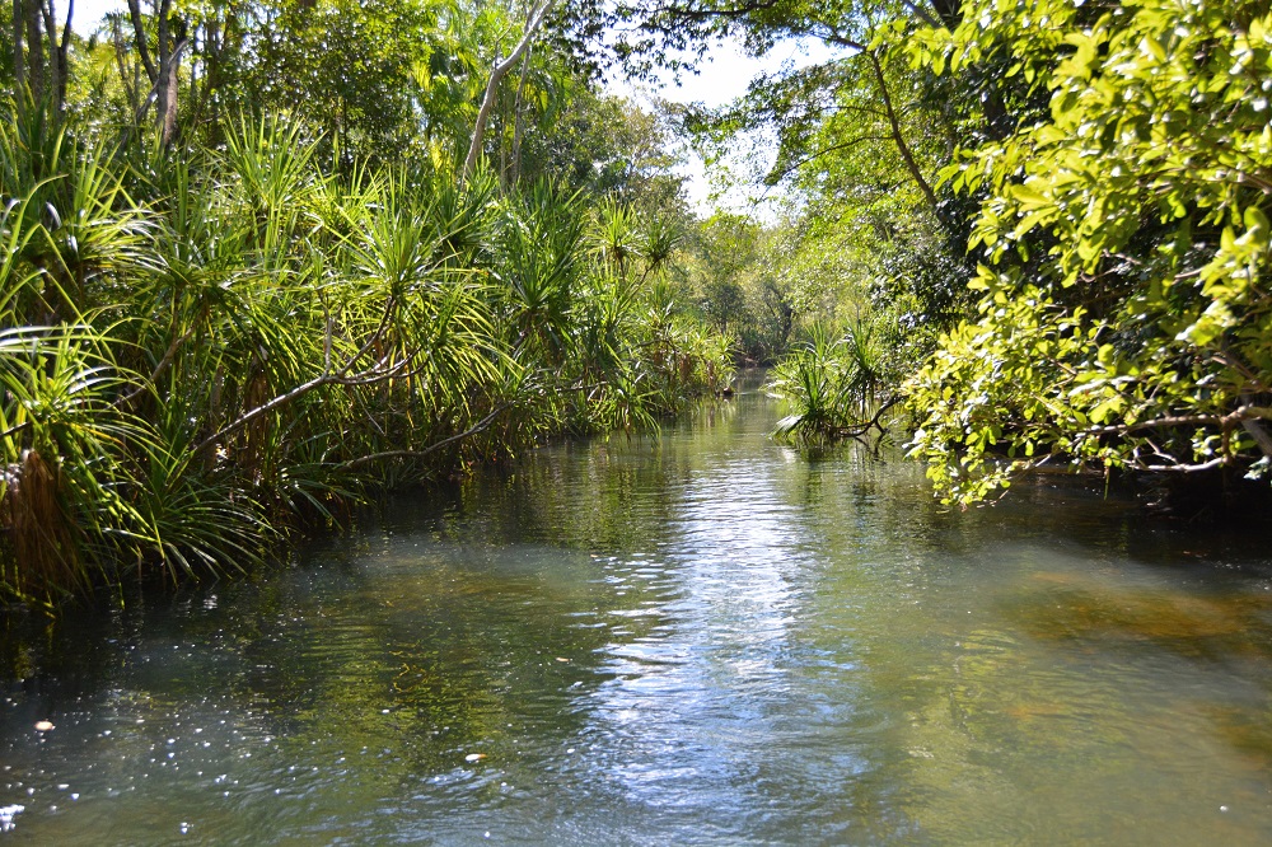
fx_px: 1272
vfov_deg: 36.8
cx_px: 636
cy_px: 424
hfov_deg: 53.1
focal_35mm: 36
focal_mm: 24
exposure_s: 1/1000
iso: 400
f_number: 4
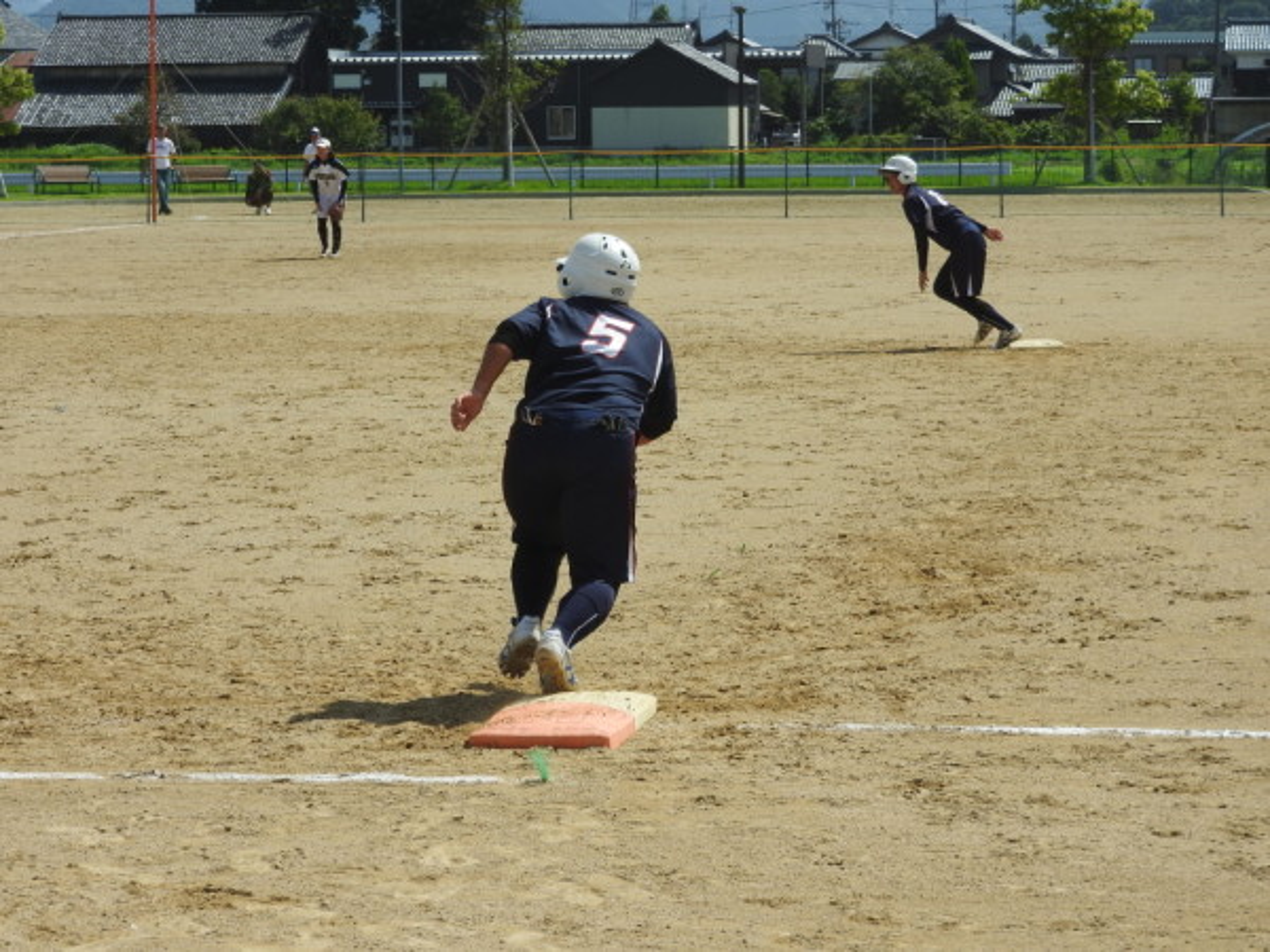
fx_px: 4219
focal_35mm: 115
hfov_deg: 17.1
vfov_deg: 12.9
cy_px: 476
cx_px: 635
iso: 100
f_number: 5
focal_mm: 20.6
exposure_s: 1/800
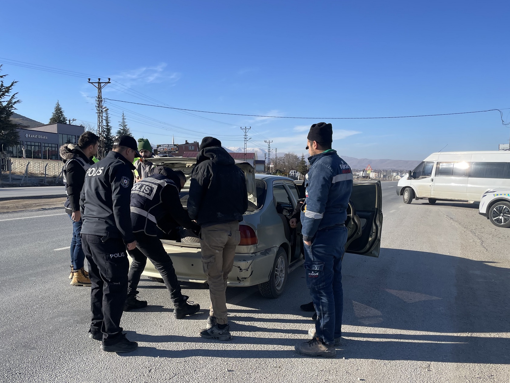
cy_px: 227
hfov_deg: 58.3
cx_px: 250
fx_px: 457
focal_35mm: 31
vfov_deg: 45.2
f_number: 1.6
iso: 32
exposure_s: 1/2817
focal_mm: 4.2
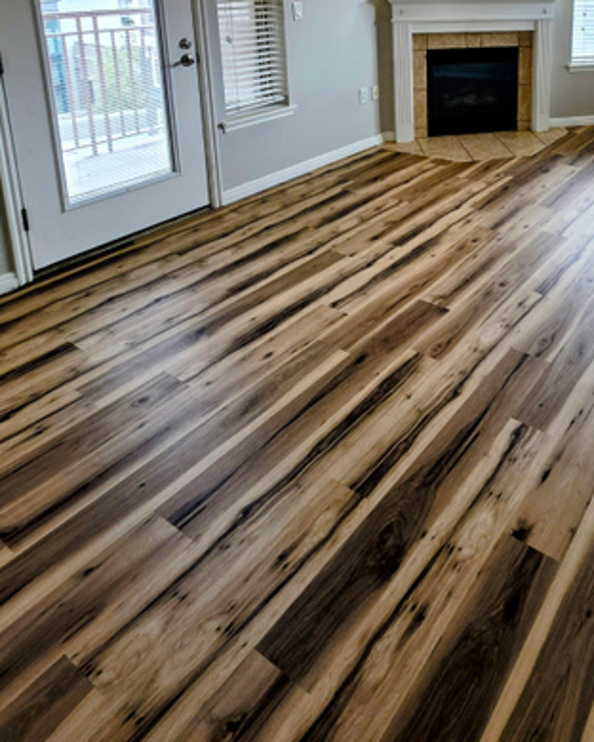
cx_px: 508
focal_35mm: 25
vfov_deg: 58.6
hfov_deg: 51.6
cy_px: 80
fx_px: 549
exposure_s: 1/120
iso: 80
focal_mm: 2.2
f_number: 1.9
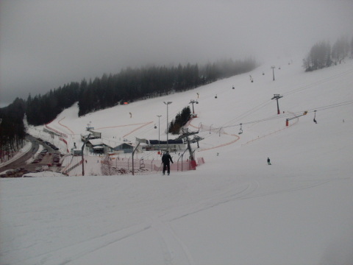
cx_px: 176
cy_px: 132
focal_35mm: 38
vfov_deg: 37.7
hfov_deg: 49.0
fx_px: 388
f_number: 2.8
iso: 80
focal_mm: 6.3
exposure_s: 1/250
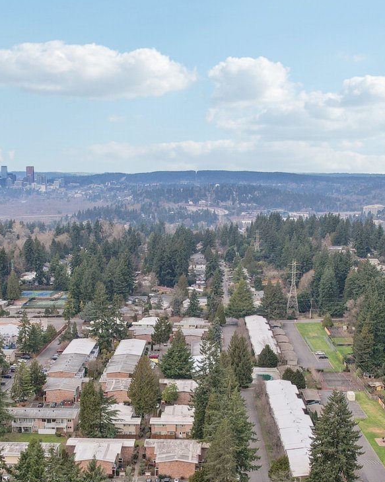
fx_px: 826
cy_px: 390
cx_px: 178
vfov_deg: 31.6
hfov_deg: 26.2
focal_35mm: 58
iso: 100
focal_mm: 8.4
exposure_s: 1/640
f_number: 2.8
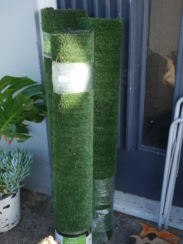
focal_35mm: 52
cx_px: 92
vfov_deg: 36.8
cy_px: 122
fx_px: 366
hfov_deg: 28.1
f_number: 5.3
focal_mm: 26
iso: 200
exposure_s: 1/100
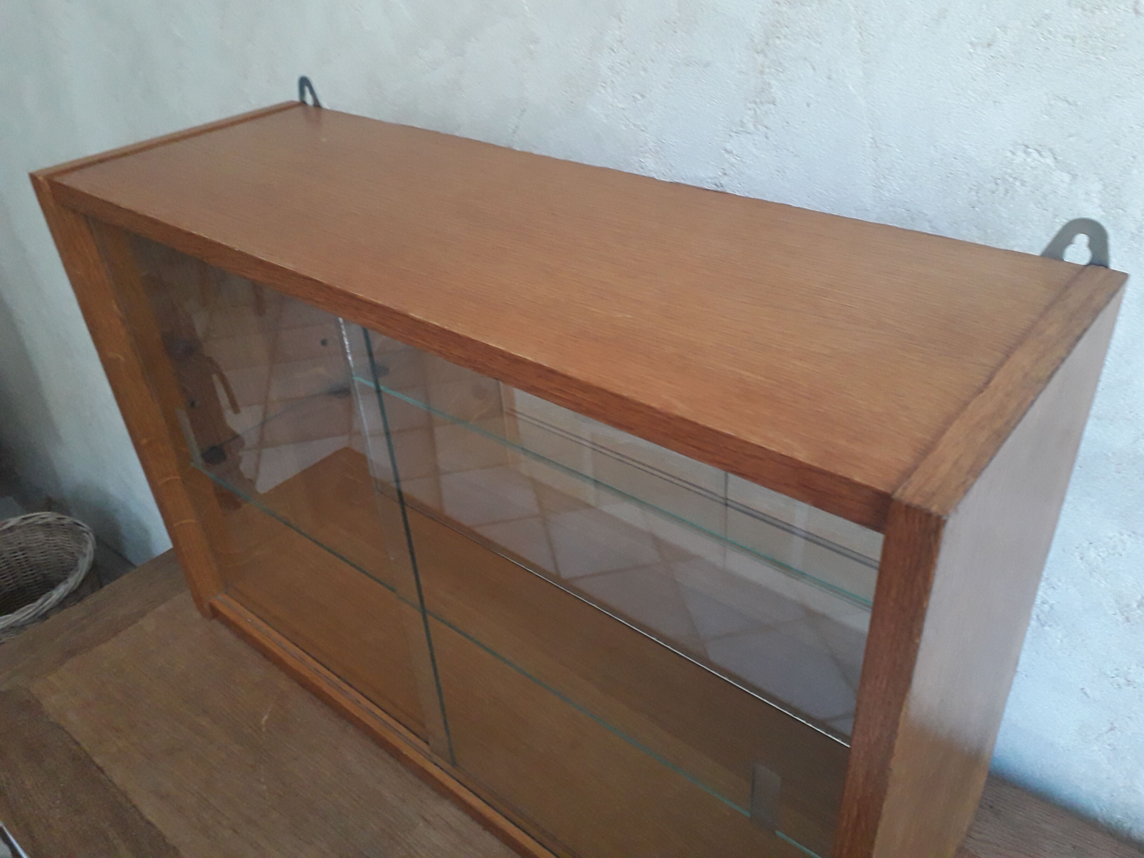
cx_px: 572
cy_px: 429
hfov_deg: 65.3
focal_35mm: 27
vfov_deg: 51.4
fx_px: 892
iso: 200
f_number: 1.9
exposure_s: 1/33
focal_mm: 3.6
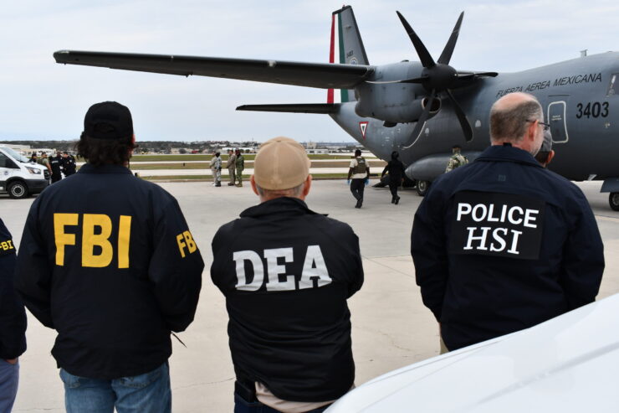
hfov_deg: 55.8
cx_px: 310
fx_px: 584
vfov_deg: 38.9
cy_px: 206
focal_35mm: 34
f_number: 8
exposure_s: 1/250
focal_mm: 23
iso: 160
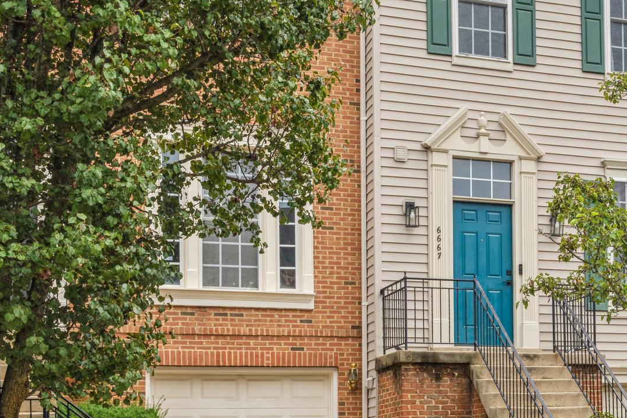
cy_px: 211
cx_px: 565
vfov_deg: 22.3
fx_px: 1062
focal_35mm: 61
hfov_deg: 31.4
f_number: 8
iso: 400
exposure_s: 1/1000
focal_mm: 32
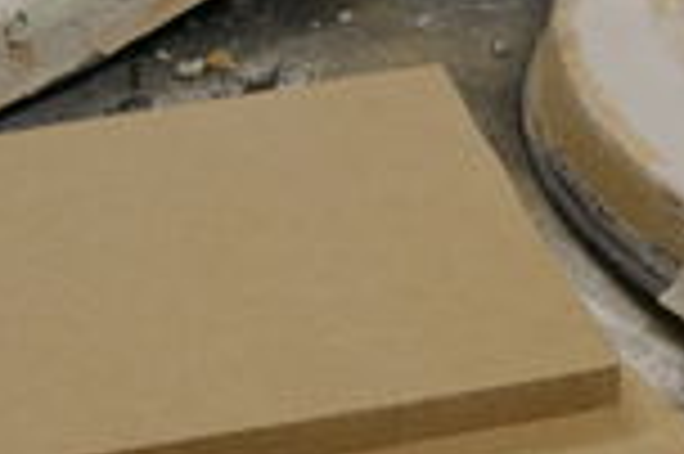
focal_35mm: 139
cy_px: 124
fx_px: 2638
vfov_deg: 9.8
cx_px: 351
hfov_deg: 14.8
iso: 250
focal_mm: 22
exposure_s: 1/40
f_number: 5.6
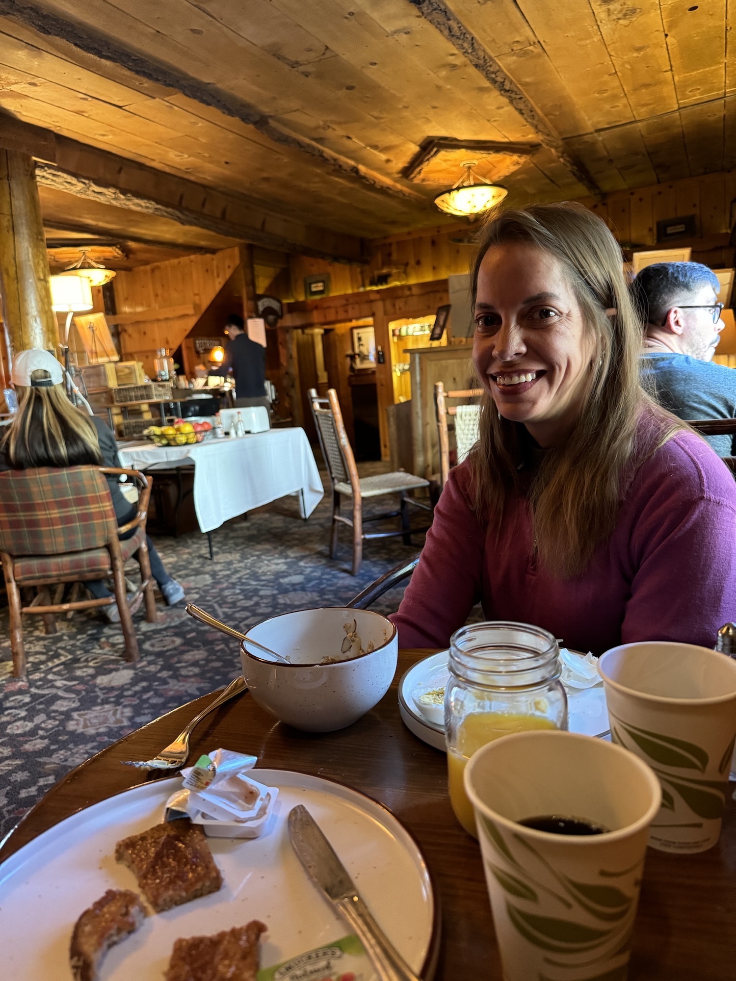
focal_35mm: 24
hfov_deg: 56.8
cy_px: 490
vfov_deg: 71.6
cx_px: 368
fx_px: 680
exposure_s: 1/30
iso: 800
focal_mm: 6.76
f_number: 1.78
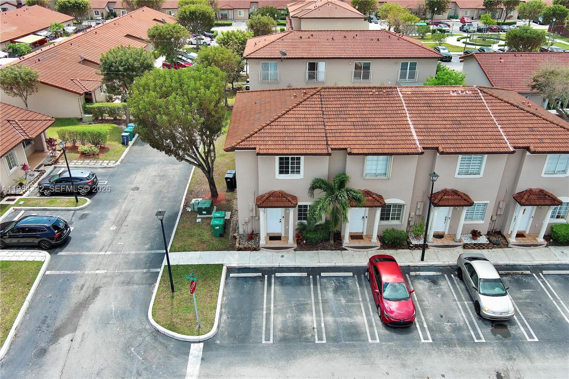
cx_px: 284
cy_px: 190
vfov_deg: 44.9
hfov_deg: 63.7
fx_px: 458
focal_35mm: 29
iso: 100
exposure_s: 1/581
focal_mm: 10.57
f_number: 2.8
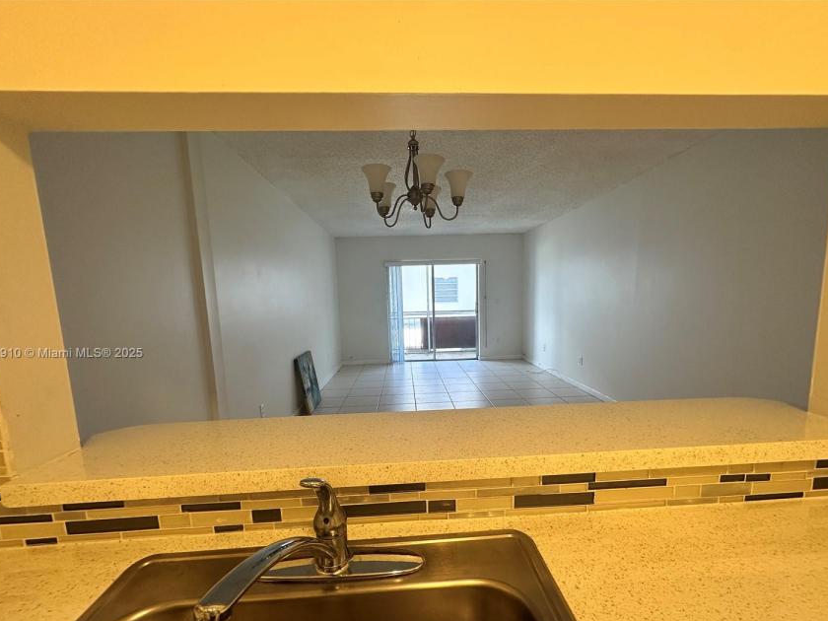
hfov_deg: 94.5
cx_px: 427
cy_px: 354
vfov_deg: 77.7
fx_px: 383
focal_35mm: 16
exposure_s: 1/120
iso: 125
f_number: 2.2
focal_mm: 2.22
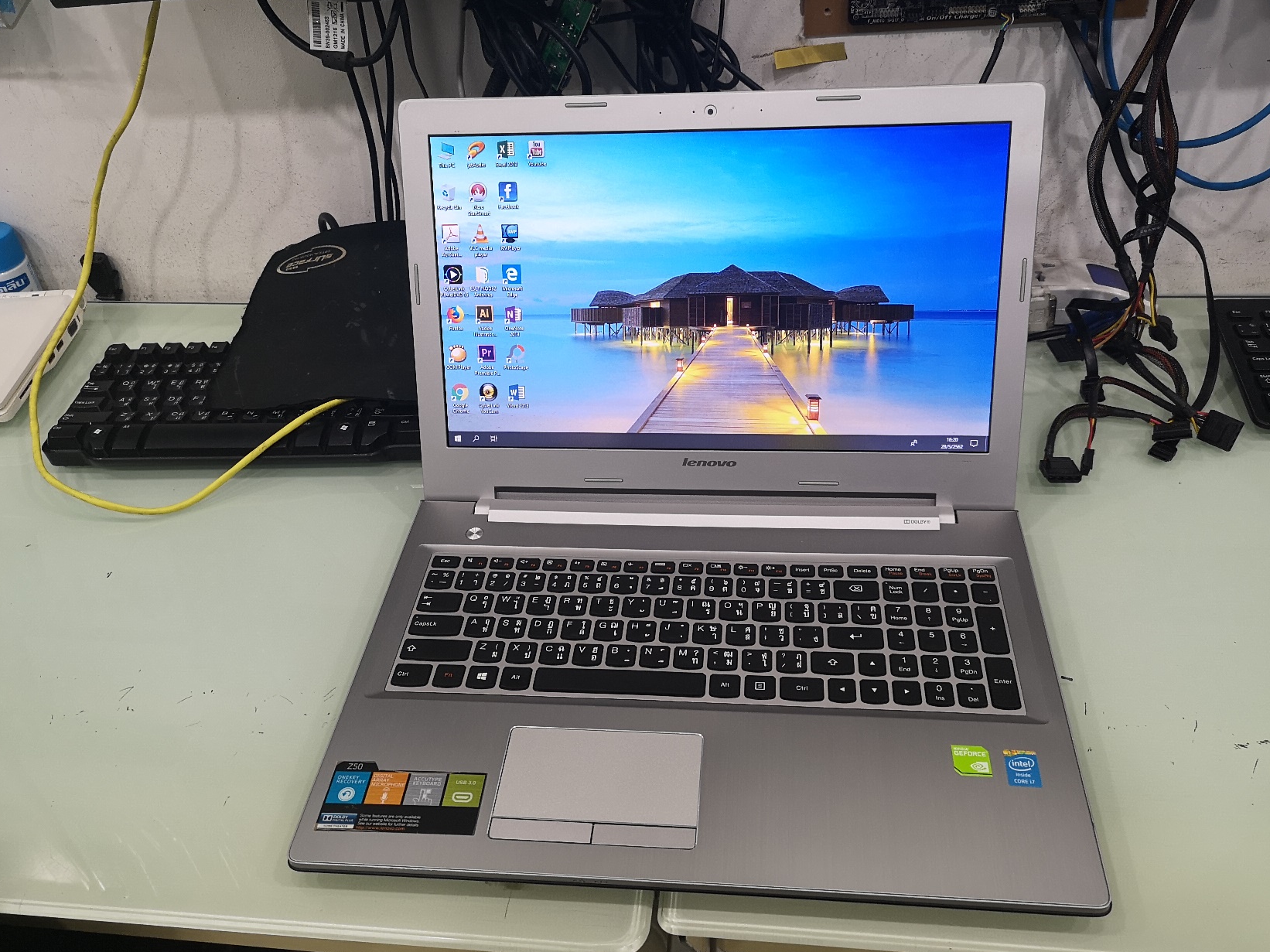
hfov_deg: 60.0
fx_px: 1100
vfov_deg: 46.8
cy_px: 487
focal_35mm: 30
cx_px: 645
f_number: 1.8
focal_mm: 3.95
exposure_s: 1/50
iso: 100
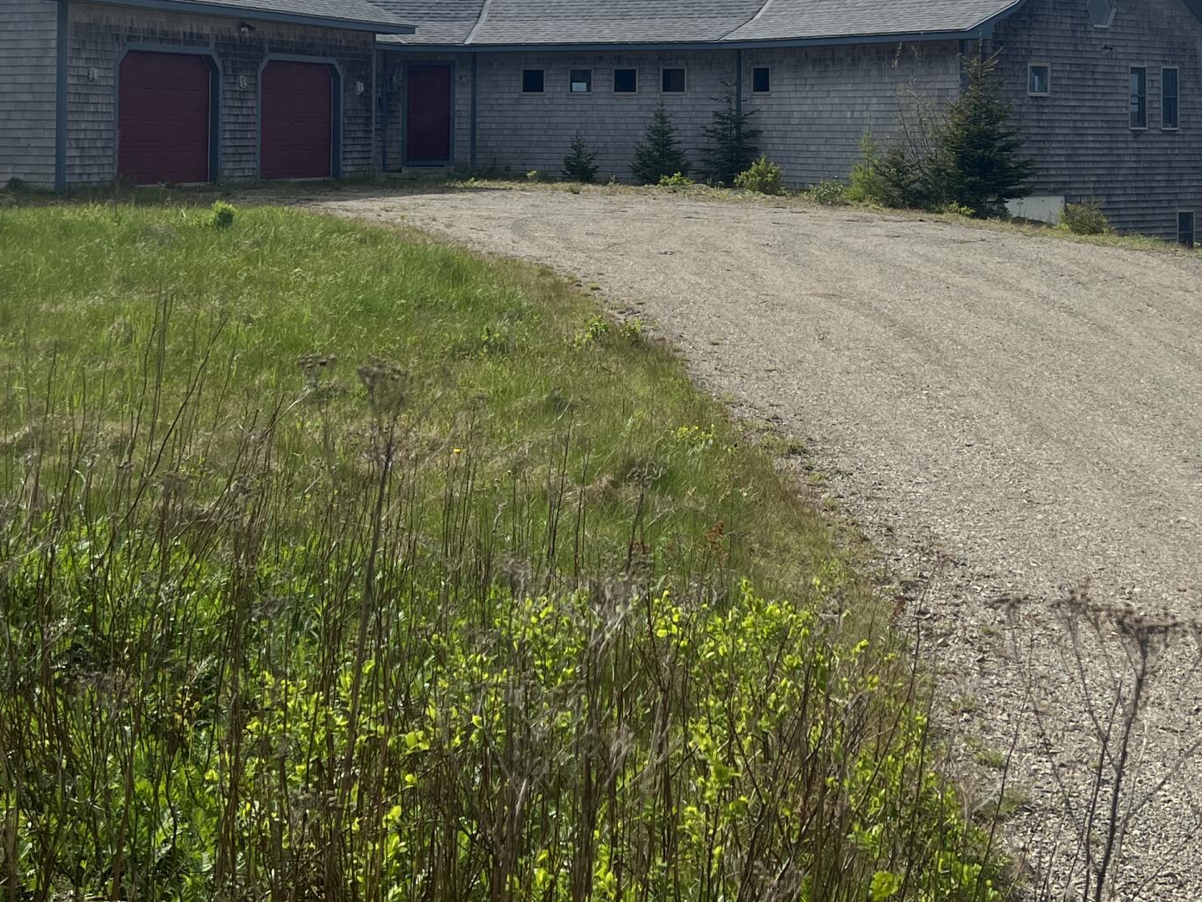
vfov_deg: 25.2
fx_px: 1945
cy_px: 75
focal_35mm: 56
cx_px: 651
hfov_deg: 34.3
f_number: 1.5
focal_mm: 5.7
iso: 50
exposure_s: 1/11364
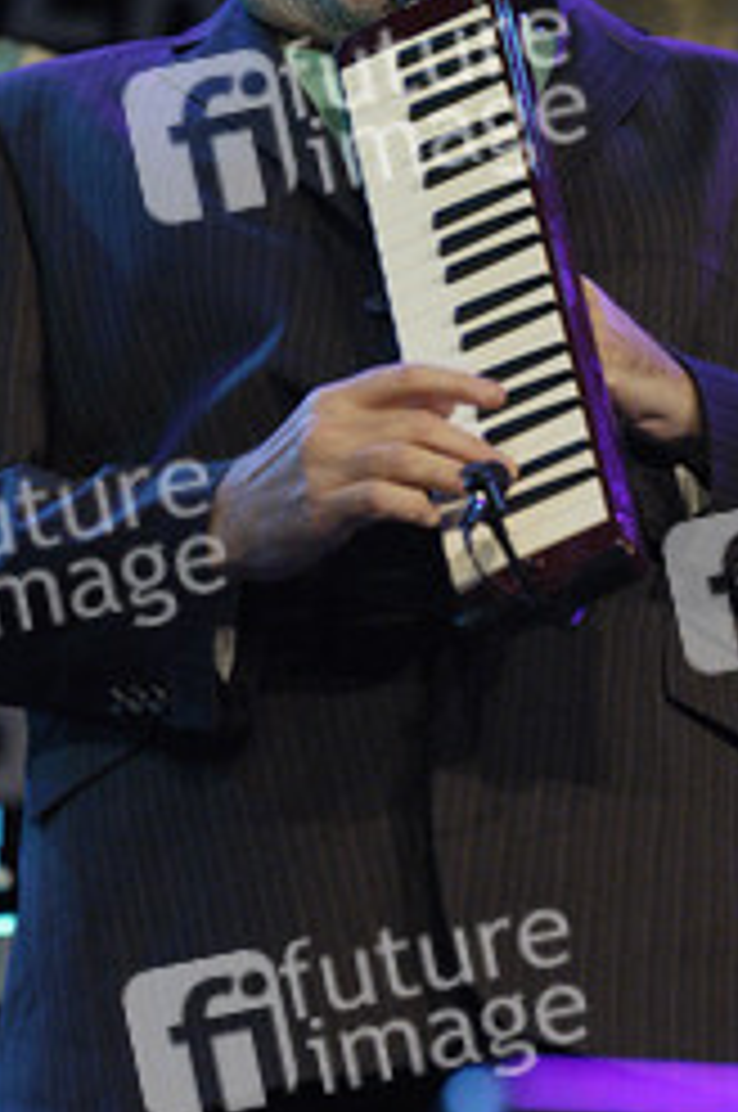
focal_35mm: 486
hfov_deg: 2.8
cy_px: 342
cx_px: 486
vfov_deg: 4.2
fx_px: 14985
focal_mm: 200
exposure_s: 1/125
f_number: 4.8
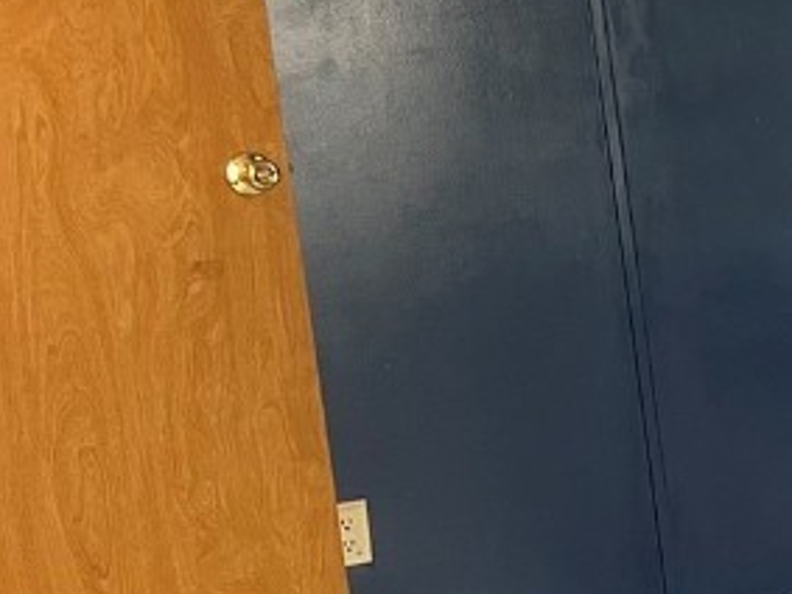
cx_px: 1383
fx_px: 2150
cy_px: 185
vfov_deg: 15.7
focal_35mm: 94
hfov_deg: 17.4
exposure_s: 1/60
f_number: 1.5
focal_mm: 5.7
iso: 200
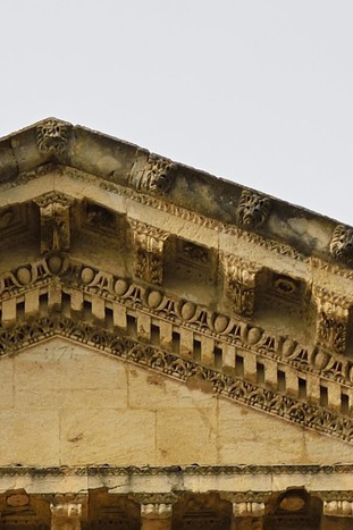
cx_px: 75
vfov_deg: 9.1
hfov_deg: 6.7
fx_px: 3032
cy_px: 1244
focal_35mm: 206
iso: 200
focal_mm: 40
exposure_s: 1/200
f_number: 10
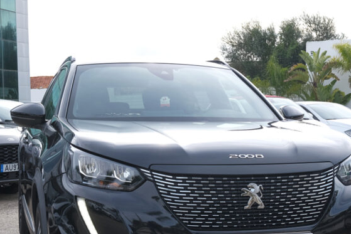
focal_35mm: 66
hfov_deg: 30.5
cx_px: 202
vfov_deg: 20.4
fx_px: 644
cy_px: 182
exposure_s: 1/80
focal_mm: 24.2
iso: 160
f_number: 9
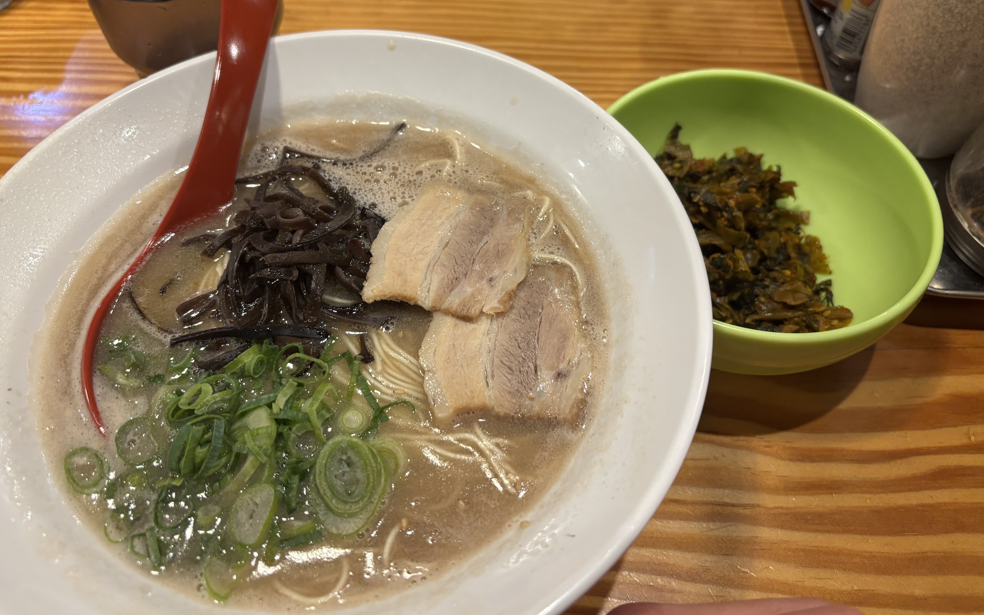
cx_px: 486
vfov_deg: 44.4
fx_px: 751
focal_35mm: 28
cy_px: 252
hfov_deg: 66.5
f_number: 1.6
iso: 160
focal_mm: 5.96
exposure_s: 1/50
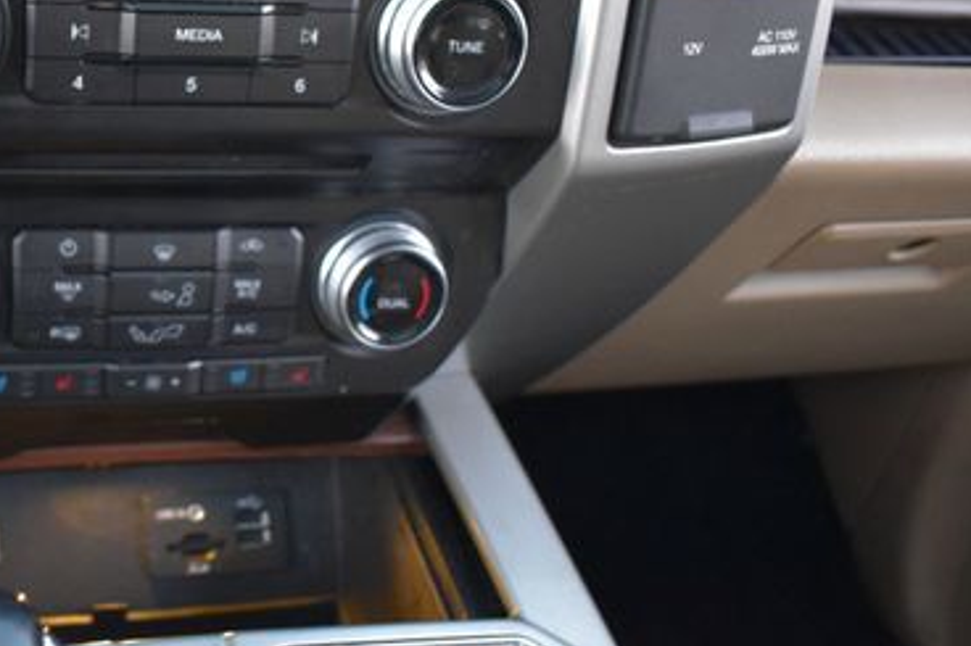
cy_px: 279
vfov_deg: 28.6
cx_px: 182
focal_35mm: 47
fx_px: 1267
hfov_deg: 40.1
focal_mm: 18
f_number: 3.5
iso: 1600
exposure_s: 1/6
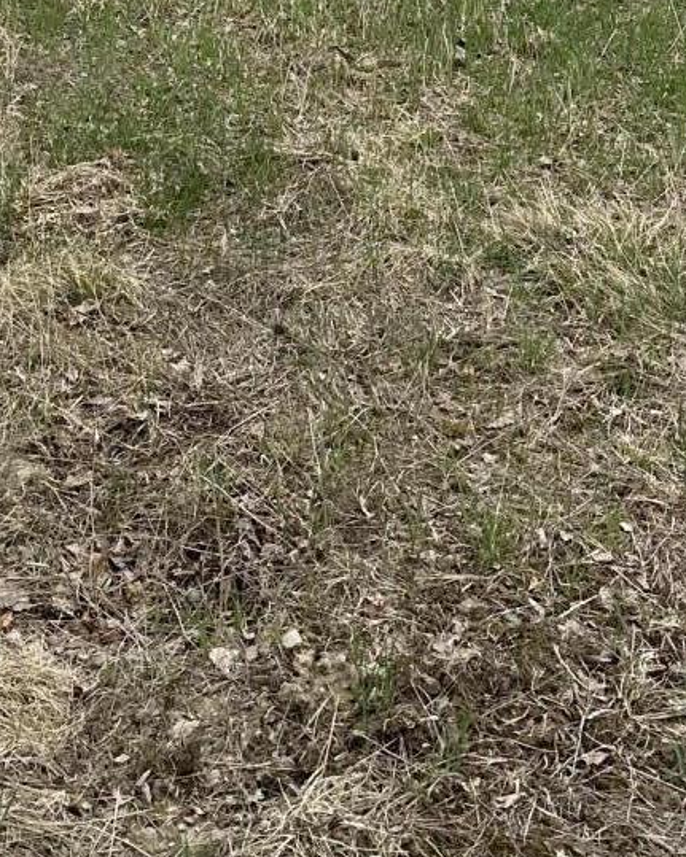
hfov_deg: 17.6
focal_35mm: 87
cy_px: -178
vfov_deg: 20.5
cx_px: 271
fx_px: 2209
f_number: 1.78
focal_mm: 6.86
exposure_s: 1/2732
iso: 80
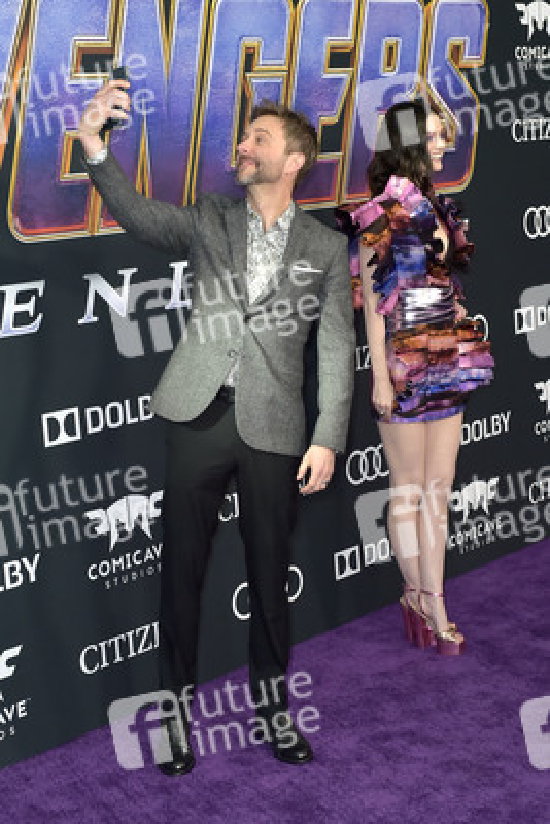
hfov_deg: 24.6
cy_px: 412
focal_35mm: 55
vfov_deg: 36.2
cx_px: 275
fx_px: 1259
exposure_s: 1/250
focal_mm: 55
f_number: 5
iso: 250
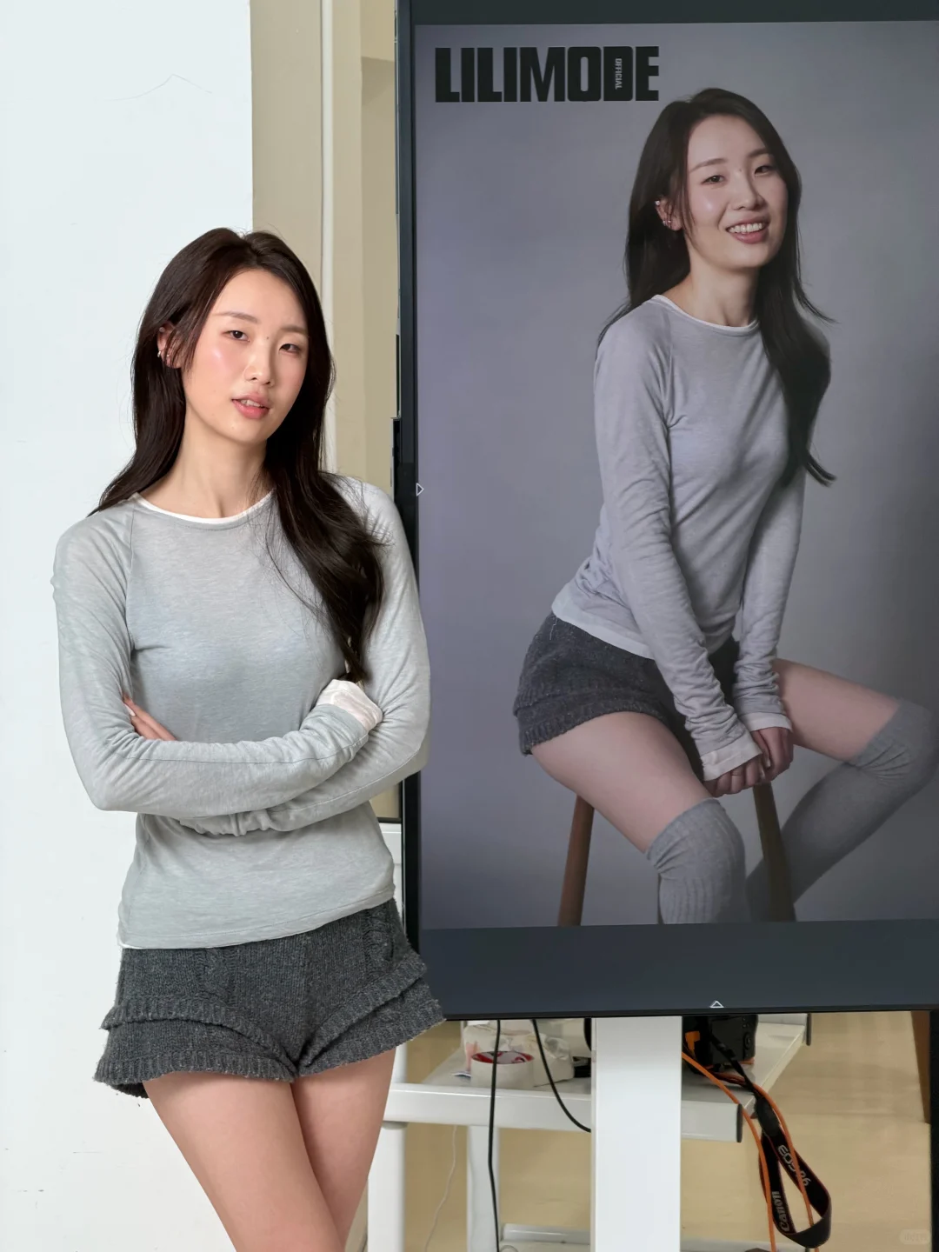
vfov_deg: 19.6
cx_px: 470
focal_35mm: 100
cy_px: 626
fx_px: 3617
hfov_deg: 14.8
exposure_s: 1/100
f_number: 2.8
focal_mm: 16.89
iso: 125
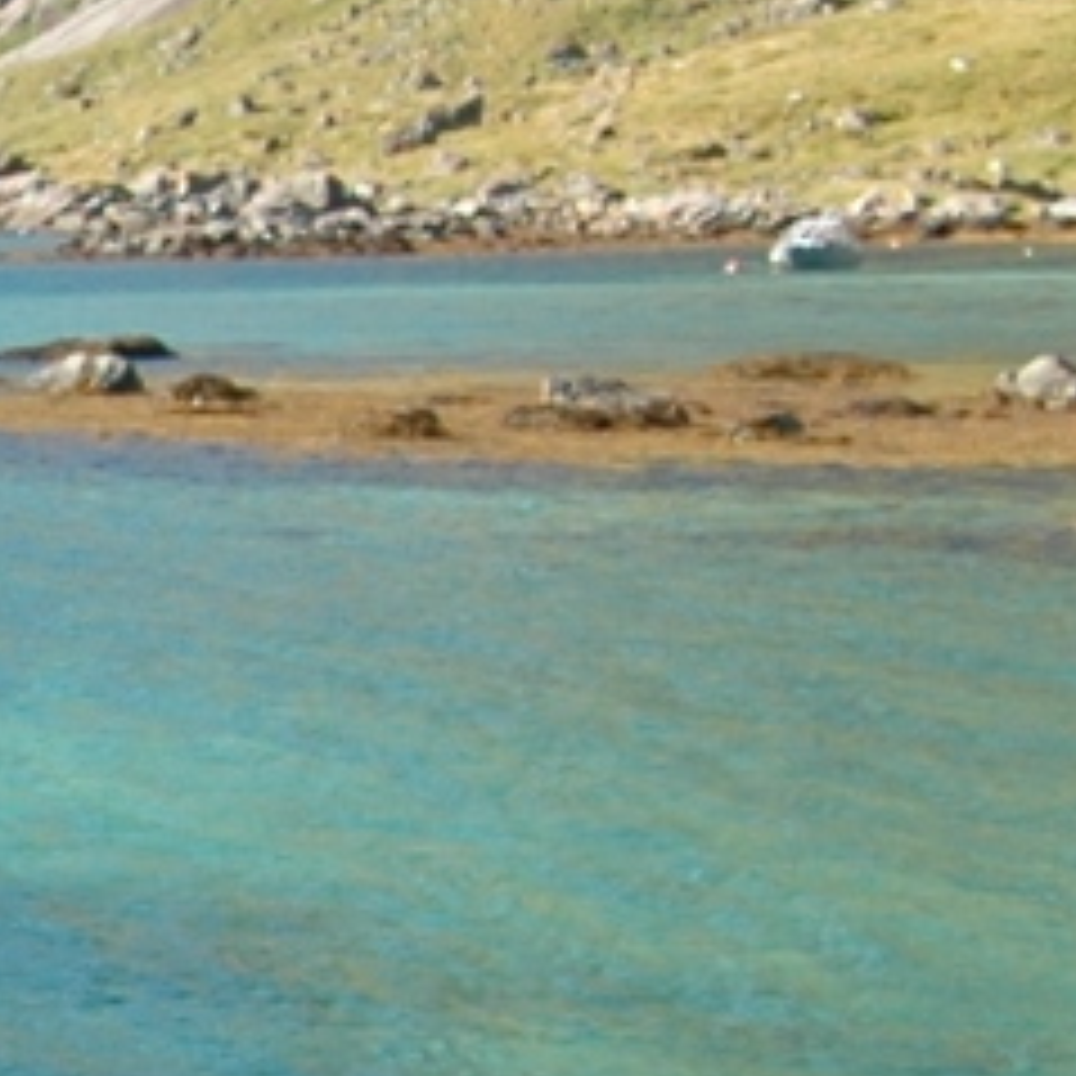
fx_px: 5029
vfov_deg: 12.0
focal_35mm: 143
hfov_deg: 11.4
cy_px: 1229
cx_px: -774
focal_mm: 12
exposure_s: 1/160
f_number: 8
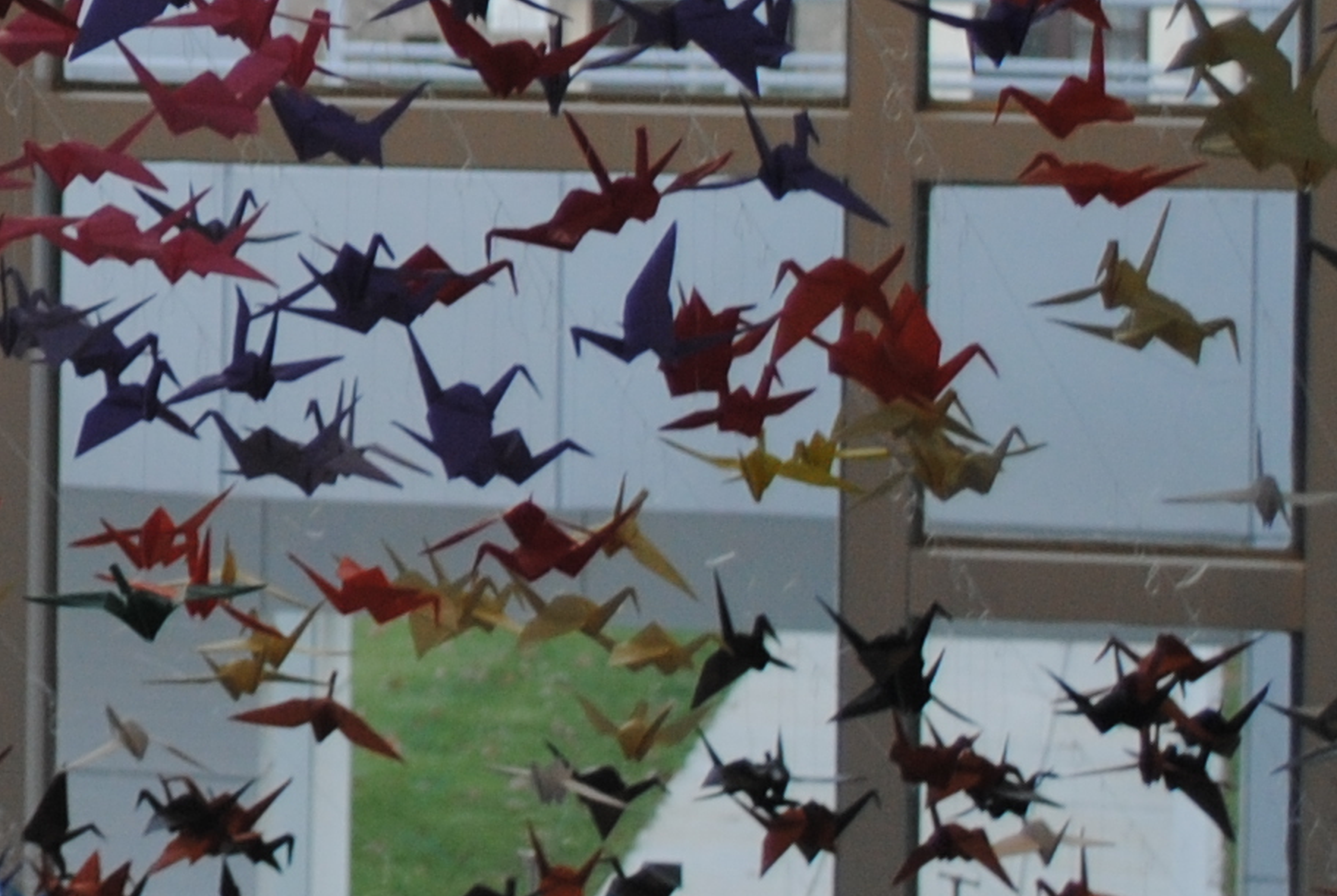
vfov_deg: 7.1
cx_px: -803
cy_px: -274
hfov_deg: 10.3
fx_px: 7104
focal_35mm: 191
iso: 200
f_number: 4.5
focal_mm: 30
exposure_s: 1/30
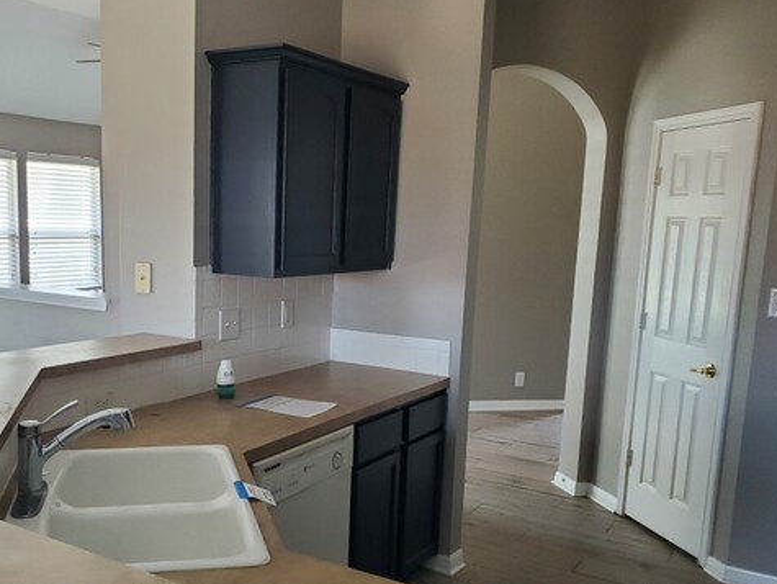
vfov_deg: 40.6
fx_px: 786
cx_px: 314
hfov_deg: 52.3
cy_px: 347
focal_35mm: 35
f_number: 2.4
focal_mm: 4.3
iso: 400
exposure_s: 1/120
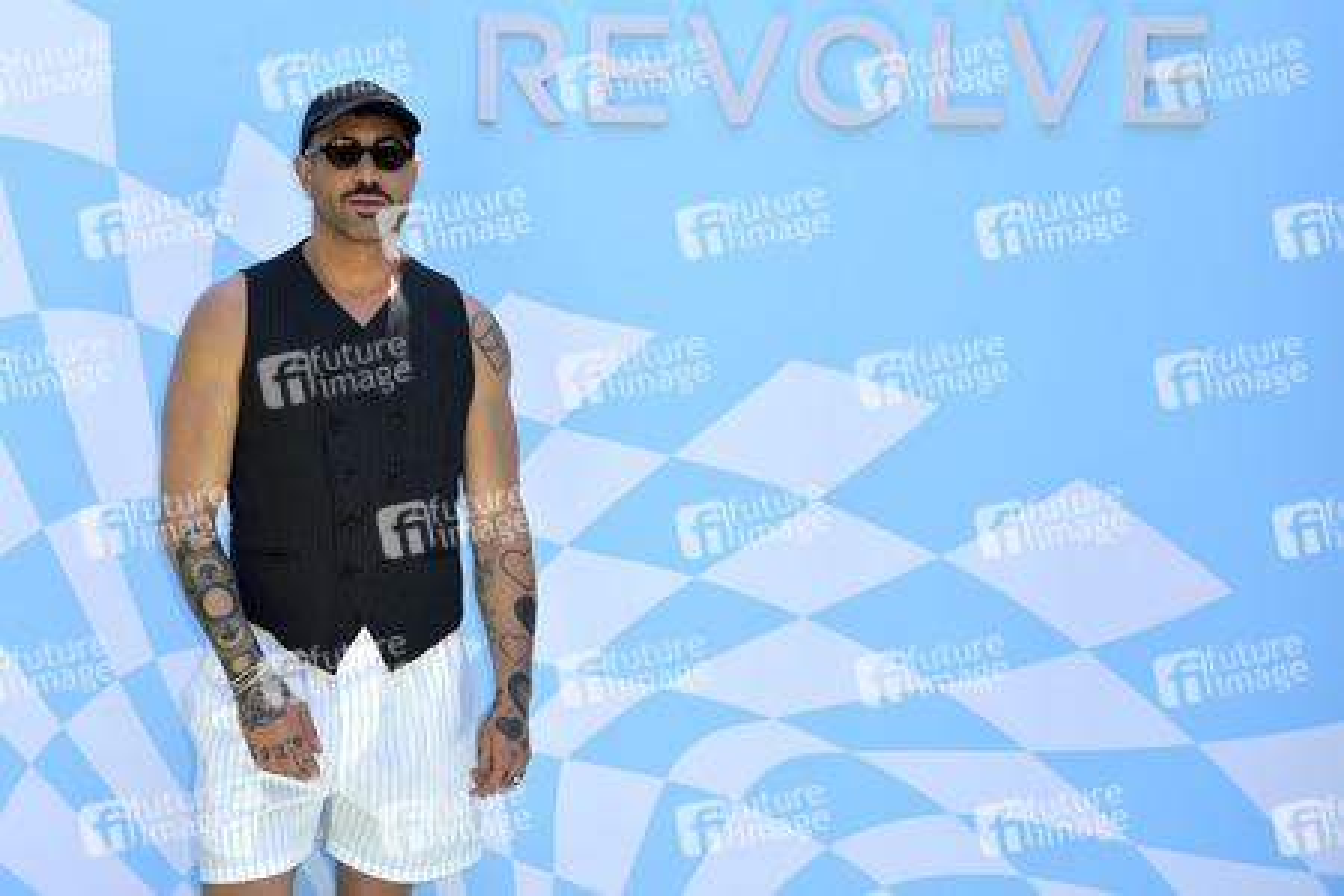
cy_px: 448
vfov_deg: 21.9
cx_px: 672
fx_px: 2314
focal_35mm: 62
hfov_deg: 32.4
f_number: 6.3
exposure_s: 1/250
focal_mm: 62
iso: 250
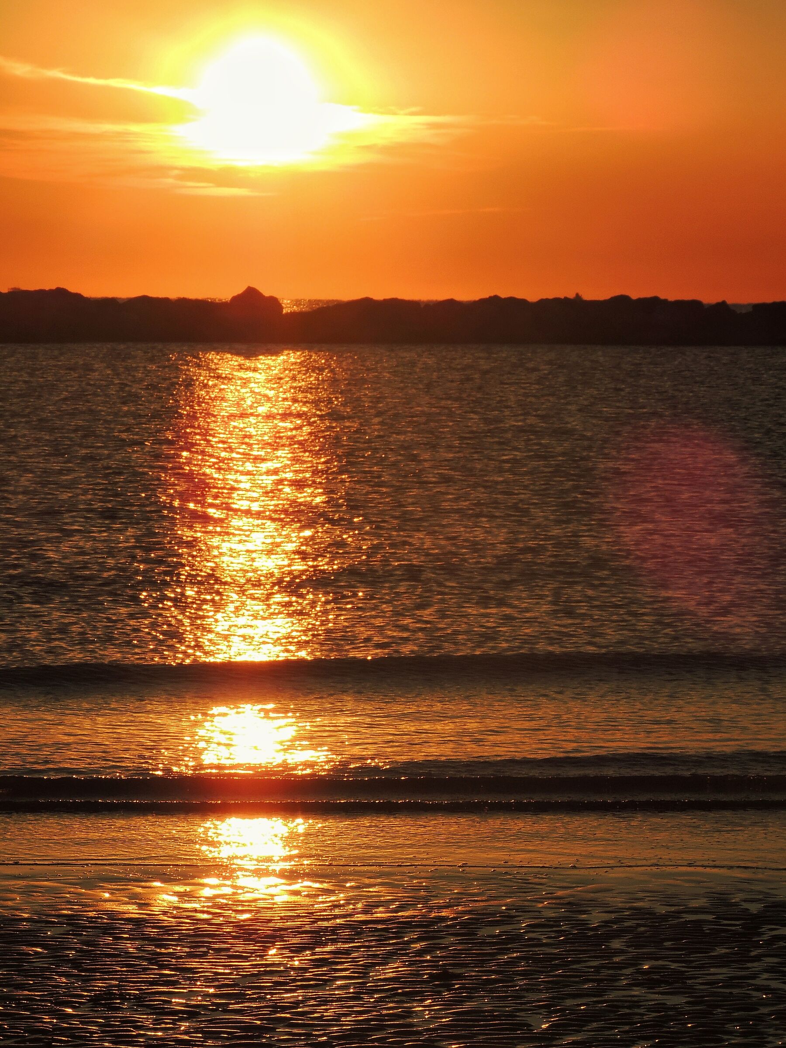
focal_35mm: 170
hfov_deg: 8.7
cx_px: 393
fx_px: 5147
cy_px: 524
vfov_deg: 11.6
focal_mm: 30.3
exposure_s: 1/1250
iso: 100
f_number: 5.6
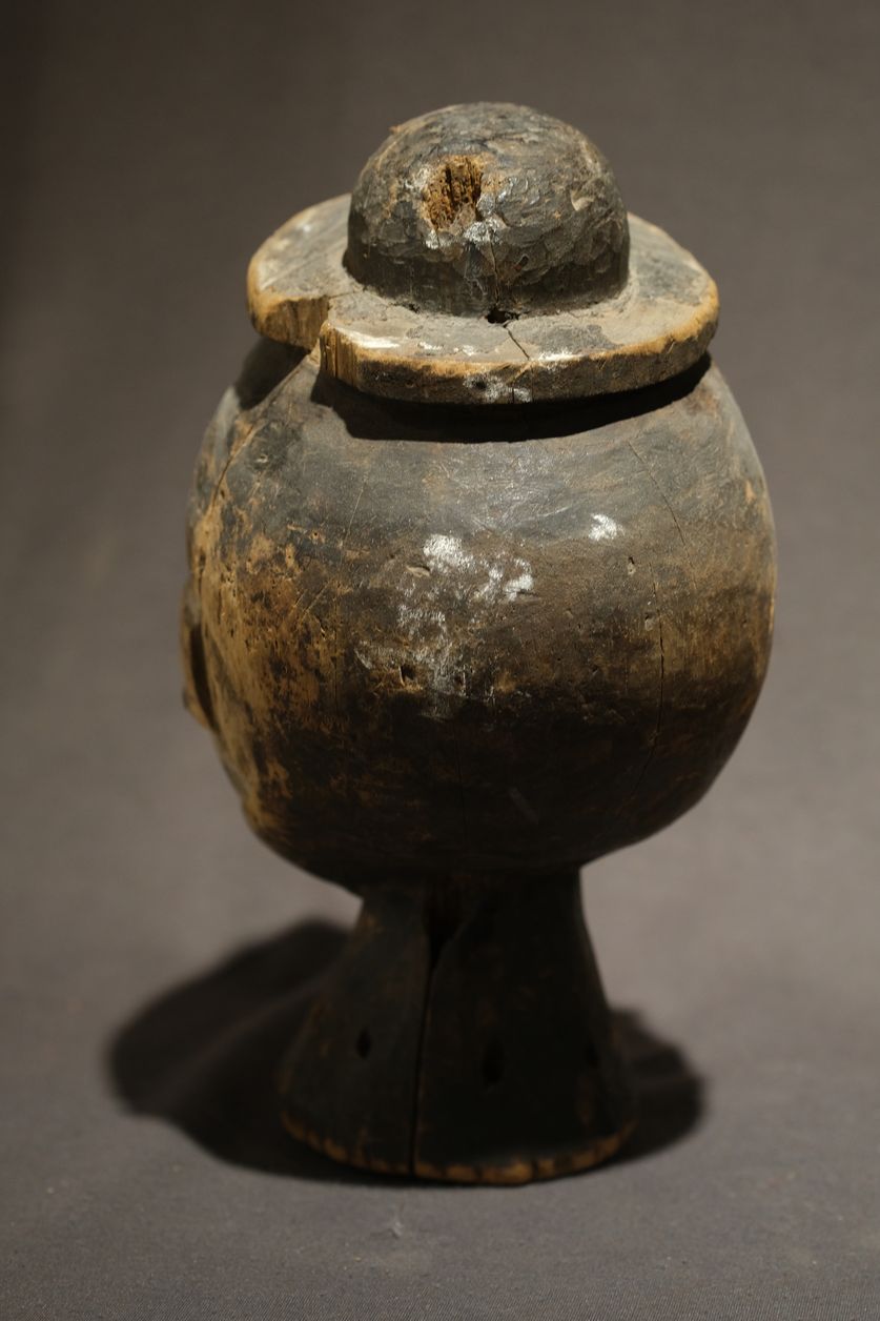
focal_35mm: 90
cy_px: 660
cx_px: 440
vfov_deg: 22.6
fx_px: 3301
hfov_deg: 15.2
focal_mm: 60
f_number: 4
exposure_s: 1/58
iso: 800
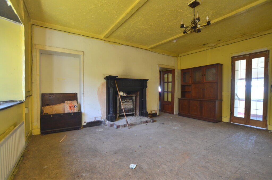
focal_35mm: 15
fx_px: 113
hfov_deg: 100.5
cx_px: 136
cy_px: 90
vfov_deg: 77.1
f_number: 4
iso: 400
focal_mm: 10
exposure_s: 1/60
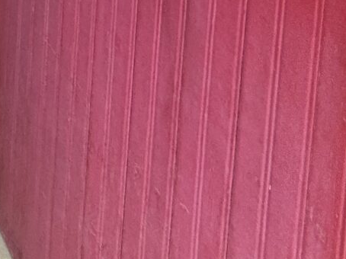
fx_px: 789
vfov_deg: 12.2
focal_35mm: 79
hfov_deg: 19.1
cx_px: -268
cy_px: -453
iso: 64
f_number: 2.2
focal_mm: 2.22
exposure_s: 1/99
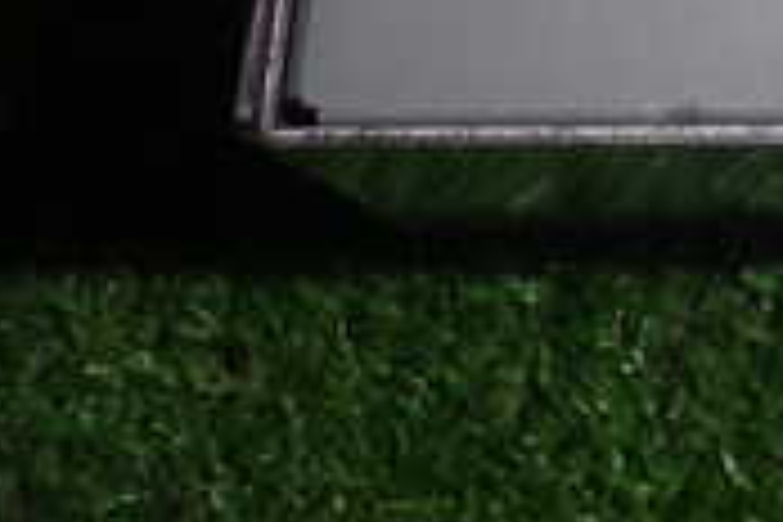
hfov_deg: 16.7
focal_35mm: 111
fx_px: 2414
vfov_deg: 11.5
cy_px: -405
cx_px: 1170
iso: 125
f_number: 3.1
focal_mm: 5.5
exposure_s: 1/80
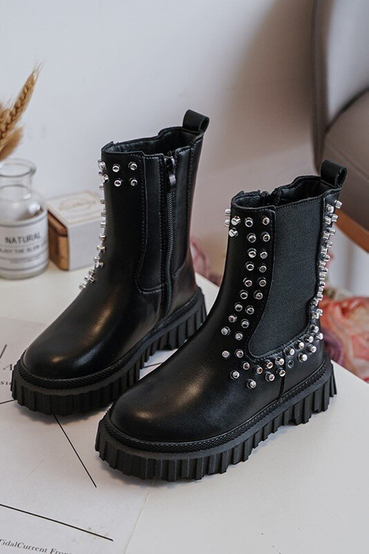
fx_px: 753
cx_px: 184
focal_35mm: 49
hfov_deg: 27.5
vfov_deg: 40.3
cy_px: 277
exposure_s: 1/100
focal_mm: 49
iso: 500
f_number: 4
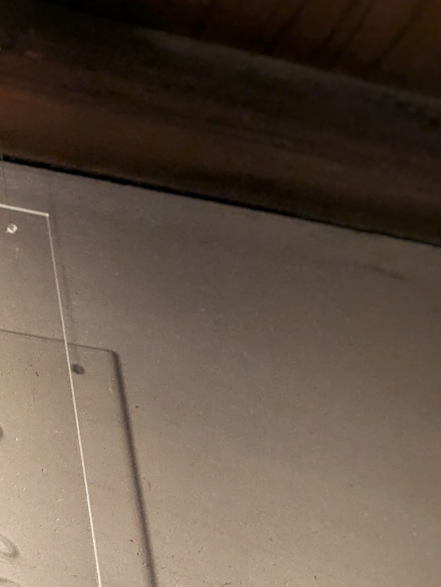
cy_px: 734
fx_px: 1697
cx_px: -251
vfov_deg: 18.4
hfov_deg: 13.8
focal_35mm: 100
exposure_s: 1/279
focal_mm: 5.43
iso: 98
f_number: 1.89
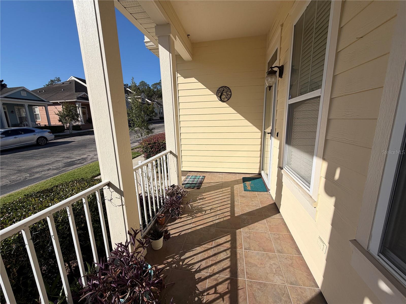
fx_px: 164
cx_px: 203
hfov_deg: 102.1
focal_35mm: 14
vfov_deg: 85.7
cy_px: 152
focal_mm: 2.22
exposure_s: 1/1464
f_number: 2.2
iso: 20
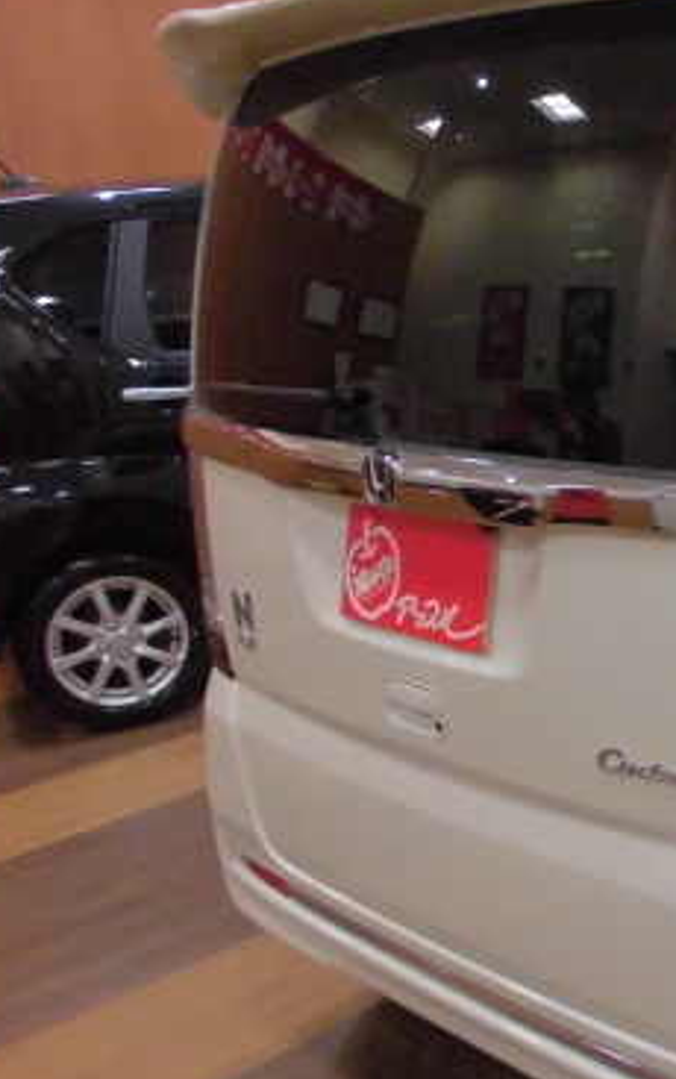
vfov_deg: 41.8
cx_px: 899
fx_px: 1412
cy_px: 573
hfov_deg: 23.5
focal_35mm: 48
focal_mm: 4.6
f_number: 3.5
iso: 400
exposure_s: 1/60
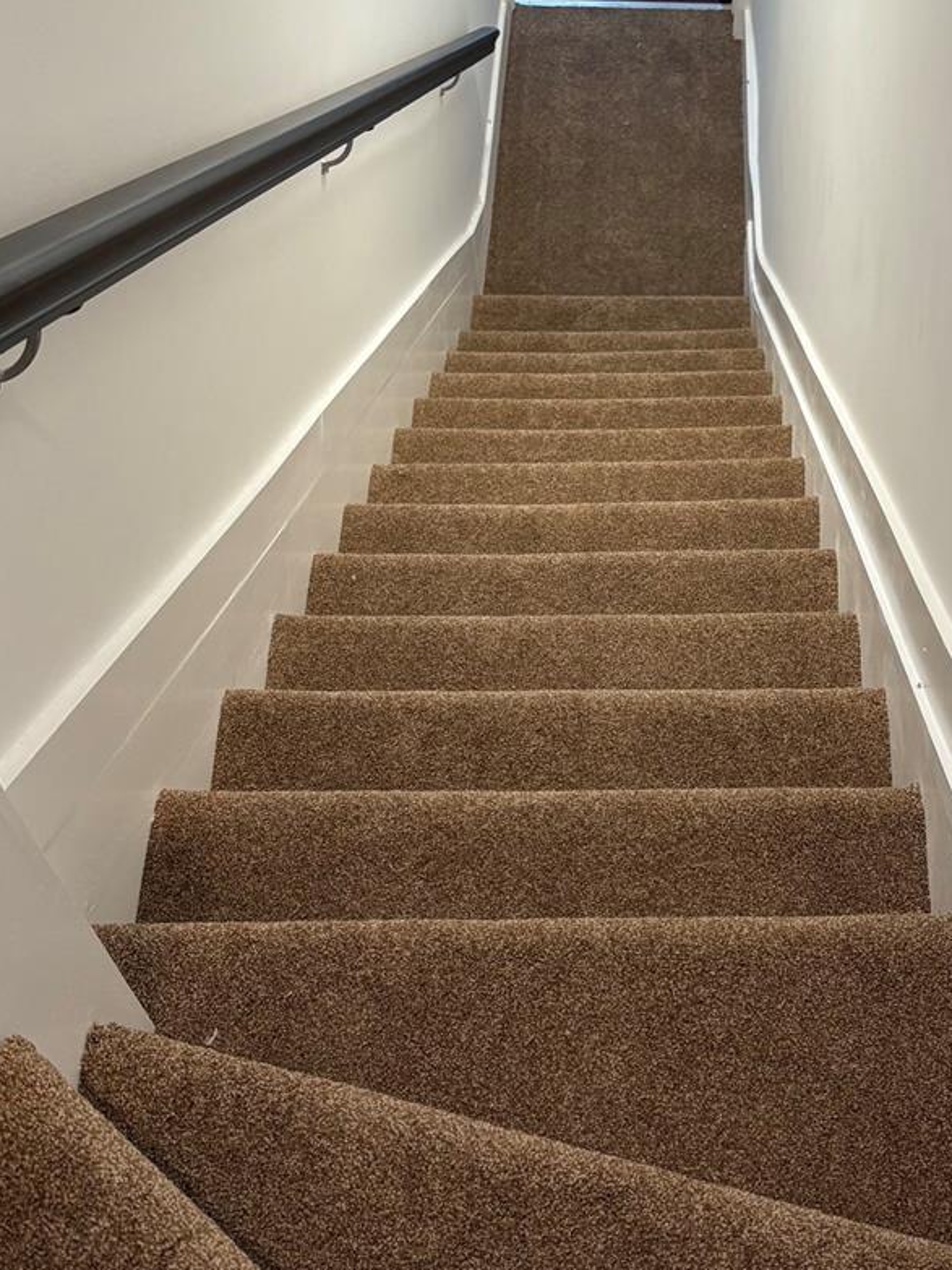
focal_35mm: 51
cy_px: 516
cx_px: 645
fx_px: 1871
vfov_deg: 37.4
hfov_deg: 28.3
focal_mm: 5.96
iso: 125
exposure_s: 1/60
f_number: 1.6
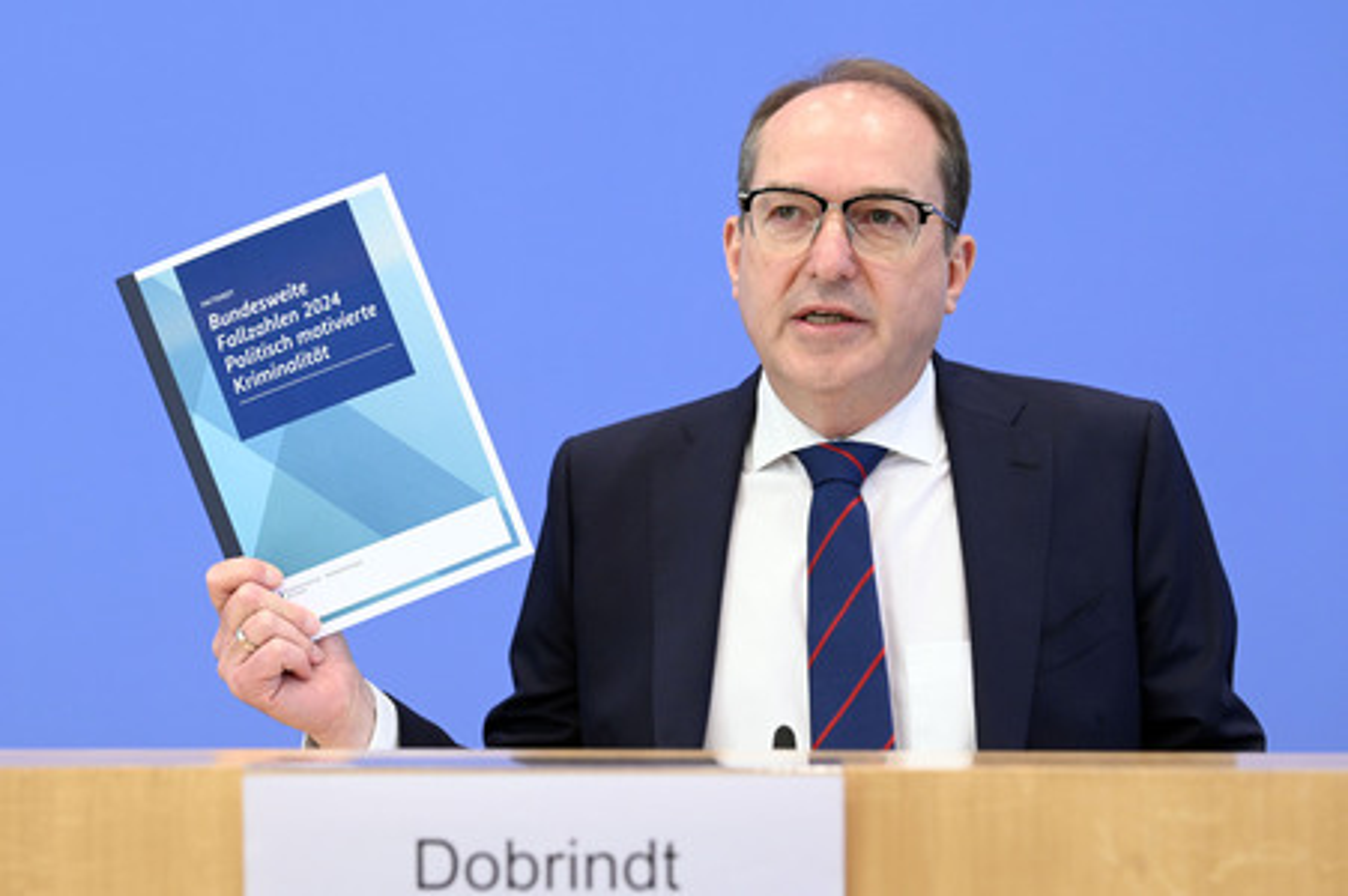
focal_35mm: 80
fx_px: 2993
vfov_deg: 17.0
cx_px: 674
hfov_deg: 25.4
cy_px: 448
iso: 2500
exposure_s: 1/400
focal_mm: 80
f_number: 5
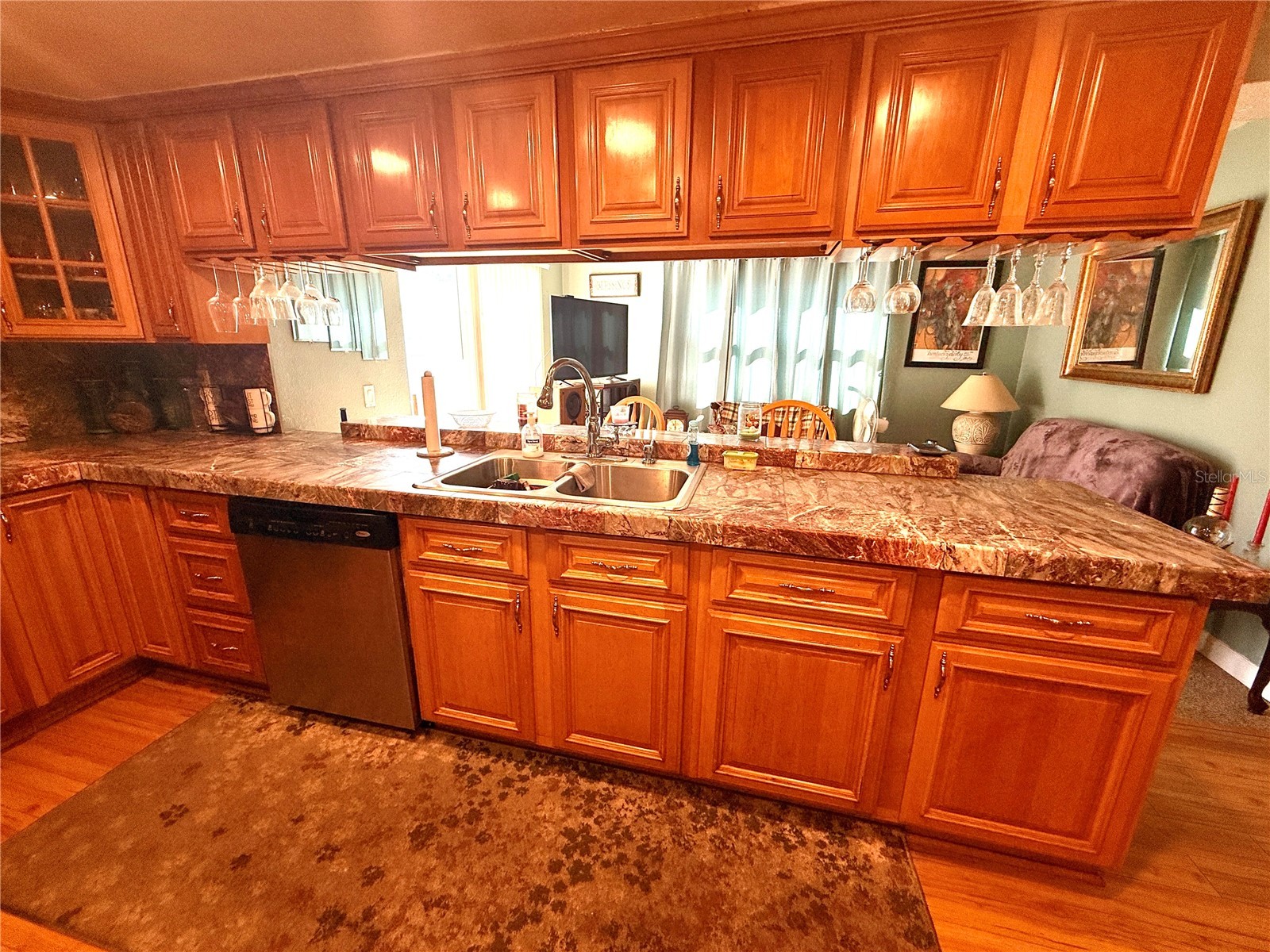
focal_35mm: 14
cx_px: 635
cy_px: 476
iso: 50
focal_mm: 2.22
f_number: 2.2
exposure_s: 1/144
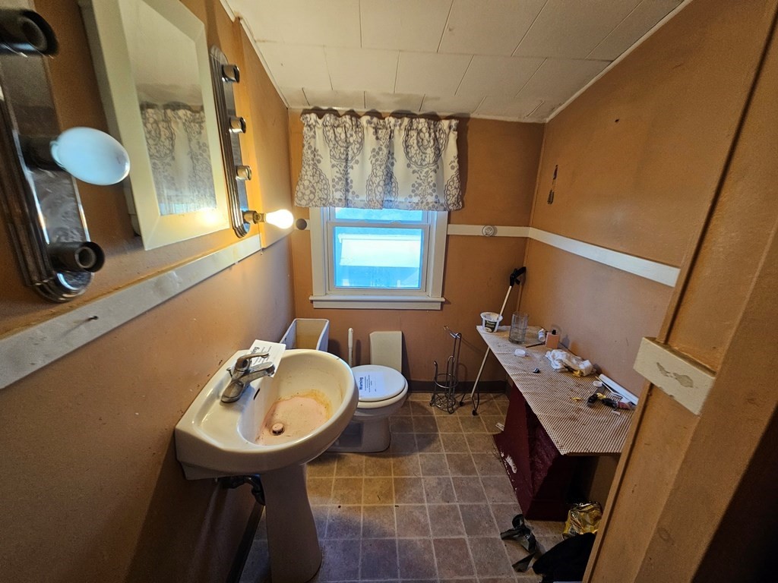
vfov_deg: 89.9
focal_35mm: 13
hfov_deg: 106.2
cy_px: 292
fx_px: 292
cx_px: 389
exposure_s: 1/60
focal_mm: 2.2
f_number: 2.2
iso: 80
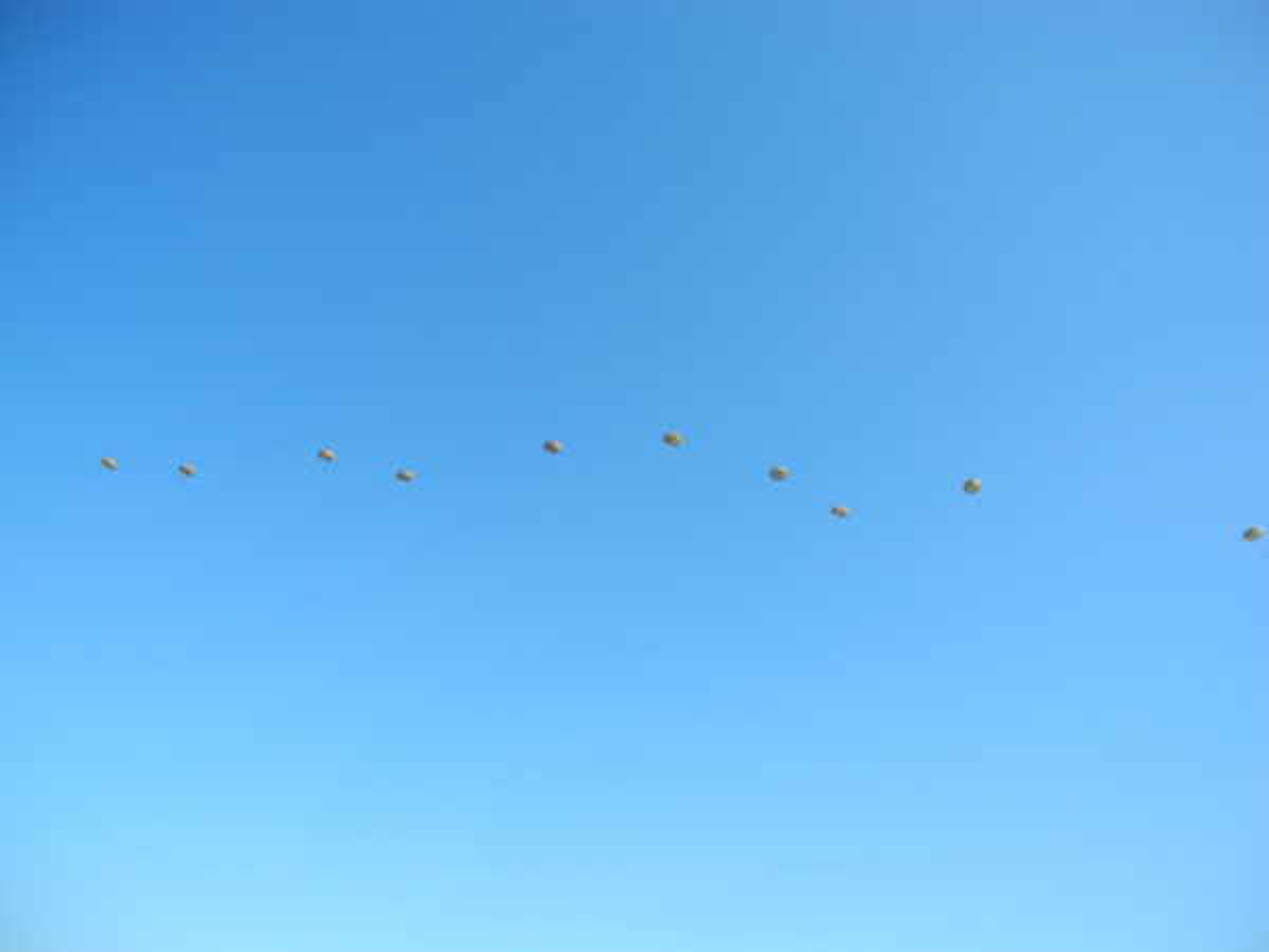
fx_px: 1026
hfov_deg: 63.4
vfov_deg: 49.7
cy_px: 476
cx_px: 634
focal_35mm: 28
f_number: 3.2
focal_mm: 6
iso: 100
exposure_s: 1/990
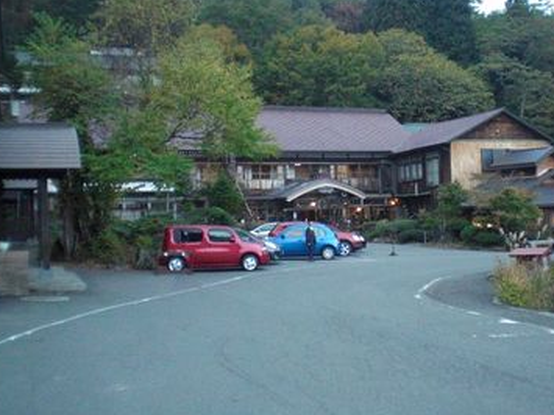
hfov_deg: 39.5
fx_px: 768
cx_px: 327
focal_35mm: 48
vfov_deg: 30.1
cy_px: 156
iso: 800
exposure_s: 1/80
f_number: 3.1
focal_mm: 6.3
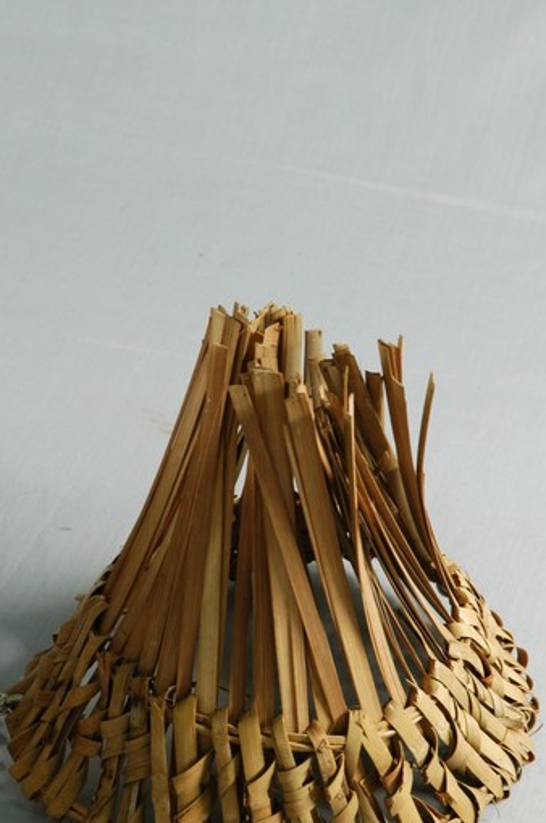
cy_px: 488
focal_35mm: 132
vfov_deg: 15.5
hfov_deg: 10.4
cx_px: 275
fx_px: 3011
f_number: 10
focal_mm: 70
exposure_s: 1/4
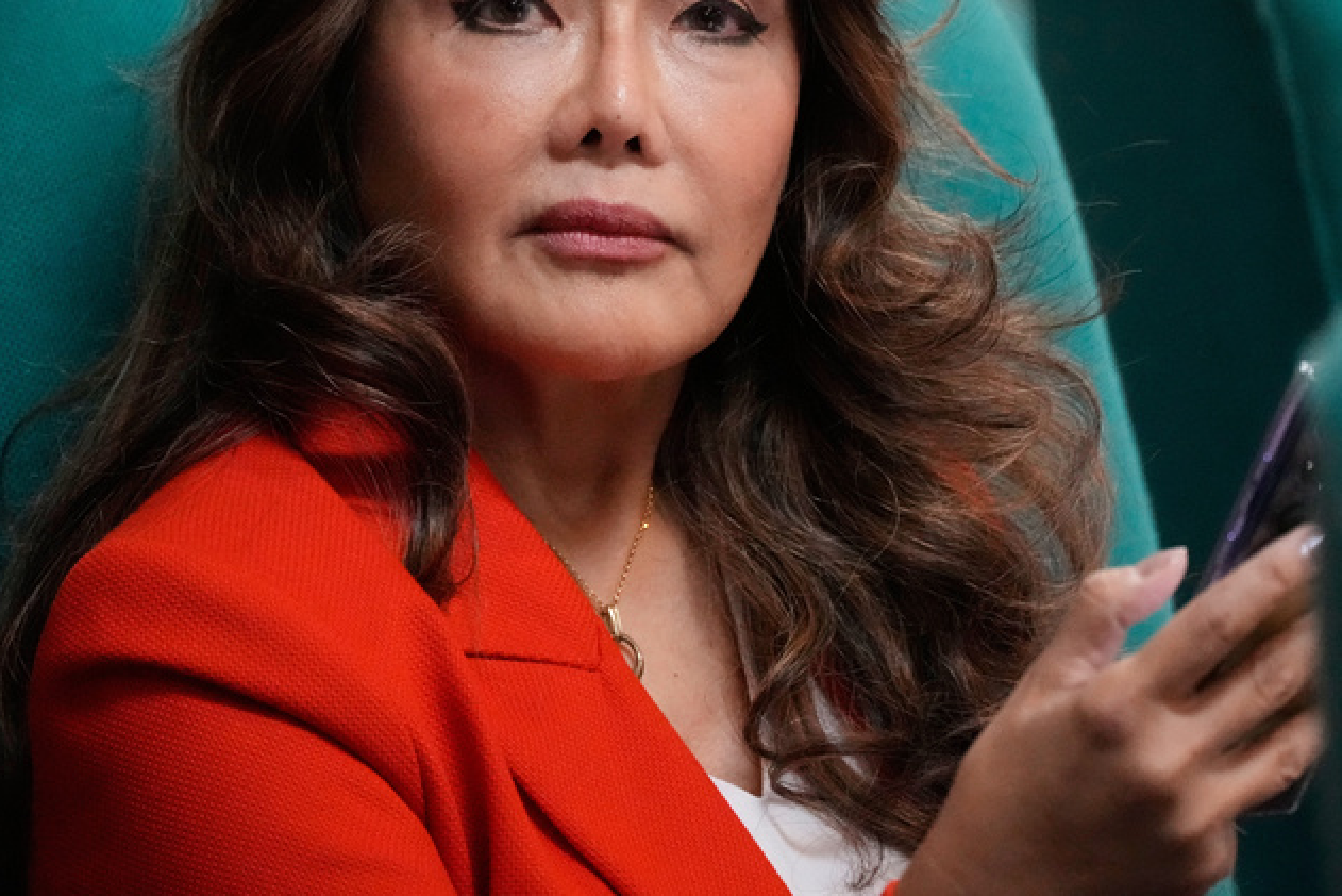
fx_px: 24197
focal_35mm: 649
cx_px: 685
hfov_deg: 3.2
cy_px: 284
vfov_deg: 2.1
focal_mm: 400
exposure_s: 1/320
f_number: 5.6
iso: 10000
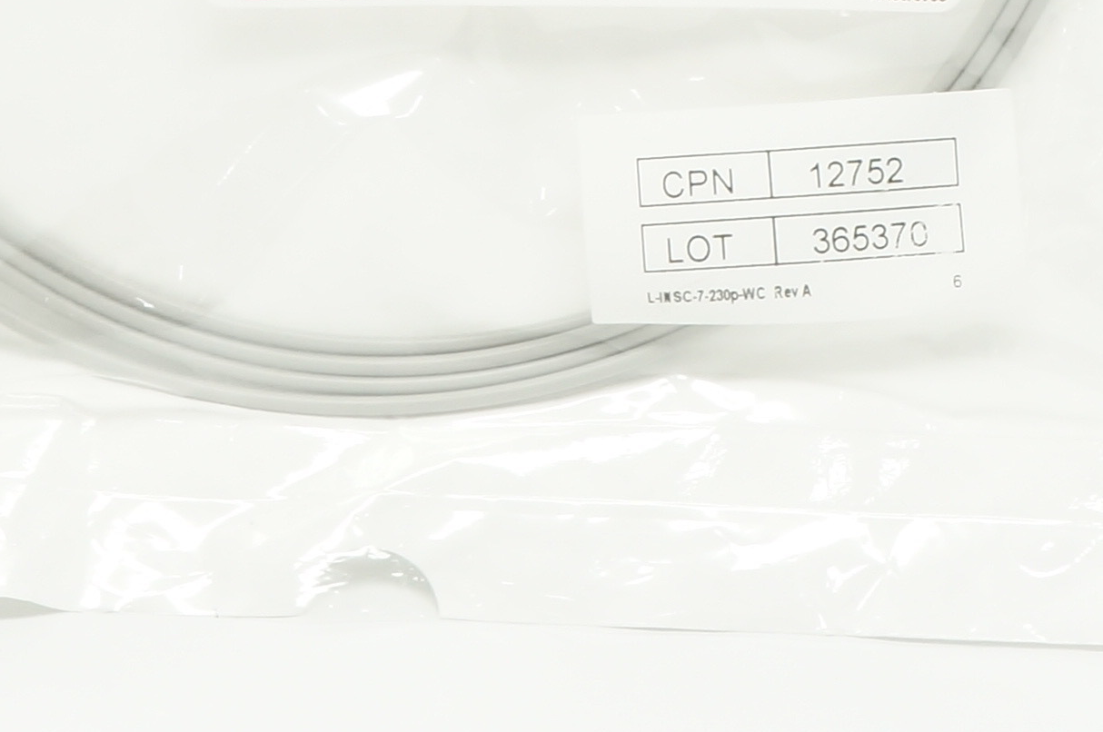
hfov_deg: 12.1
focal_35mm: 170
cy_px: -623
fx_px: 5202
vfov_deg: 7.8
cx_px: 383
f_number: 11
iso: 400
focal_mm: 28
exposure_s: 1/15
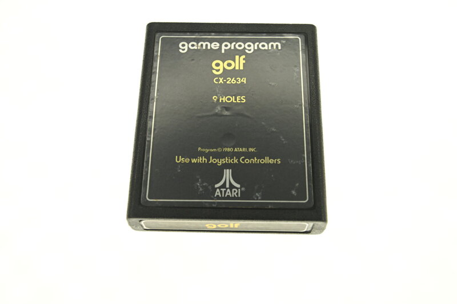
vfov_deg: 30.5
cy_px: 152
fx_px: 558
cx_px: 228
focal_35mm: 44
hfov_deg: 44.5
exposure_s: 1/500
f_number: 11
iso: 2000
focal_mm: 44
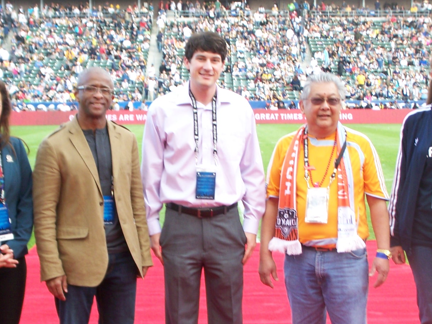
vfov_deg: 18.6
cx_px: 216
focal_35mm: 79
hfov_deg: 24.7
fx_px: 986
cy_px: 231
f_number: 3.9
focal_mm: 7.8
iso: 64
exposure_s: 1/80
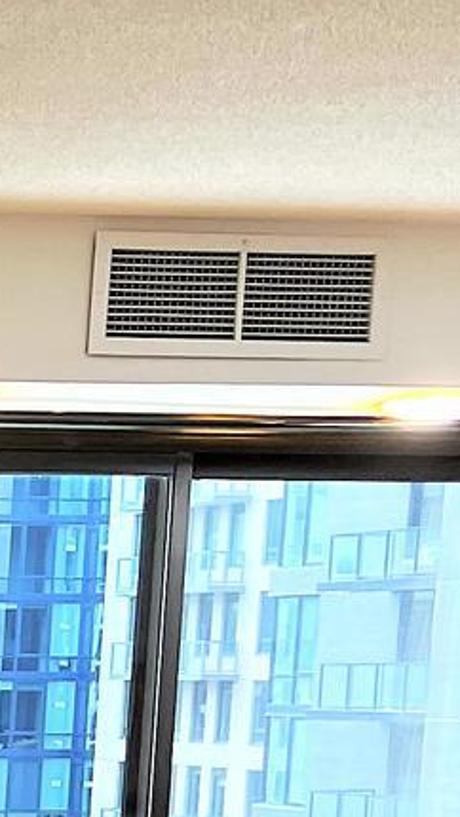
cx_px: -1017
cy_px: 1077
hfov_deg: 7.6
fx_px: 2926
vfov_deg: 15.1
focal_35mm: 135
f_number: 1.5
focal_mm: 5.7
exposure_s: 1/120
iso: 100
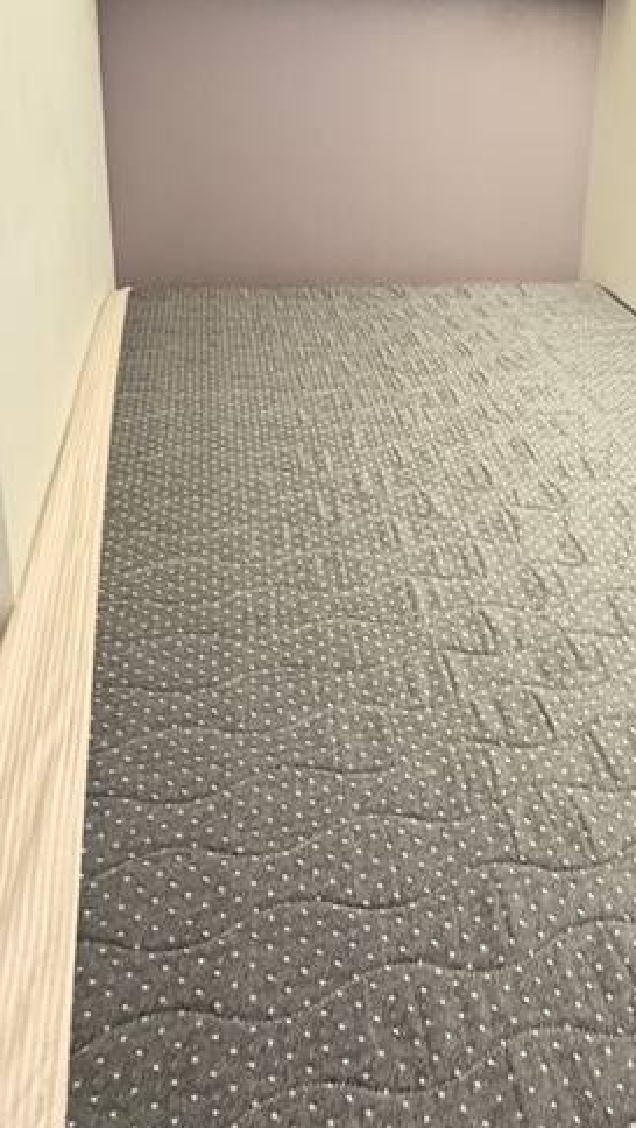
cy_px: 324
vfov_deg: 56.0
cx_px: 531
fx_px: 1017
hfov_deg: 33.5
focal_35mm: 34
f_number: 2.2
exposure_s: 1/39
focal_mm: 2.22
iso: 1000
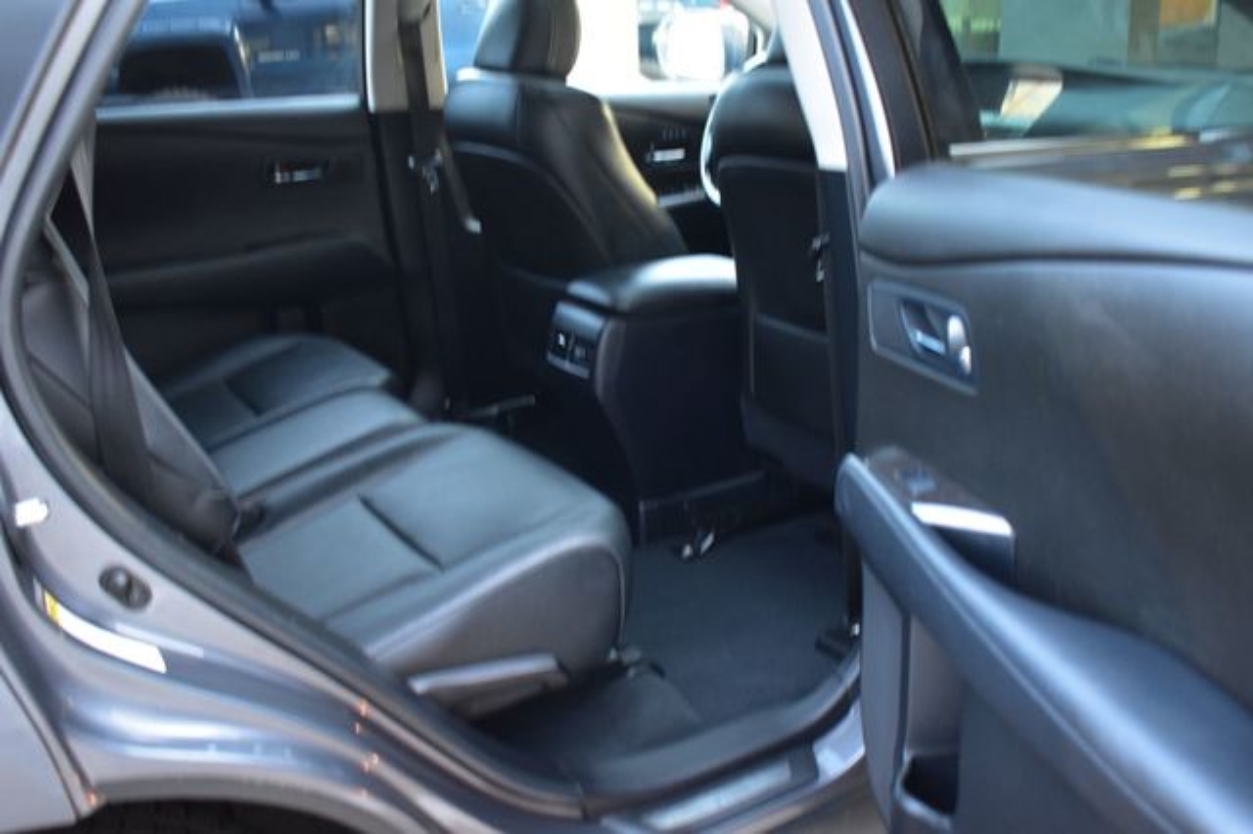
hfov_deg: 53.2
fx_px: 1252
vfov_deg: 36.8
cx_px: 626
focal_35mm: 36
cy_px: 417
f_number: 3.8
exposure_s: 1/4
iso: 1600
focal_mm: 24
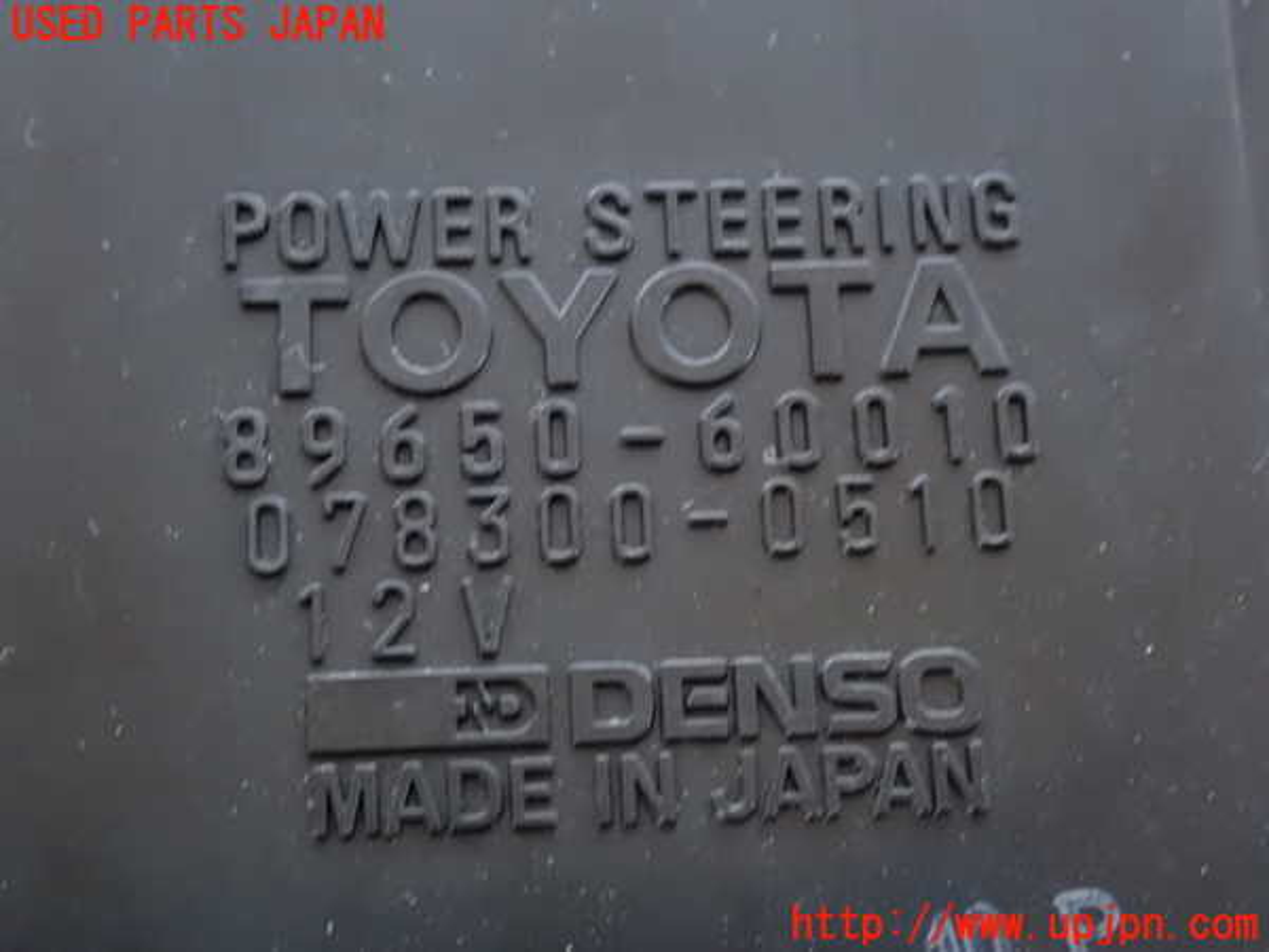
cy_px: 476
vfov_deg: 20.7
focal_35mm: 71
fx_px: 2603
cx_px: 634
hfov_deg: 27.4
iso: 1600
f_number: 3.9
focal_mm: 12.73
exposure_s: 1/10
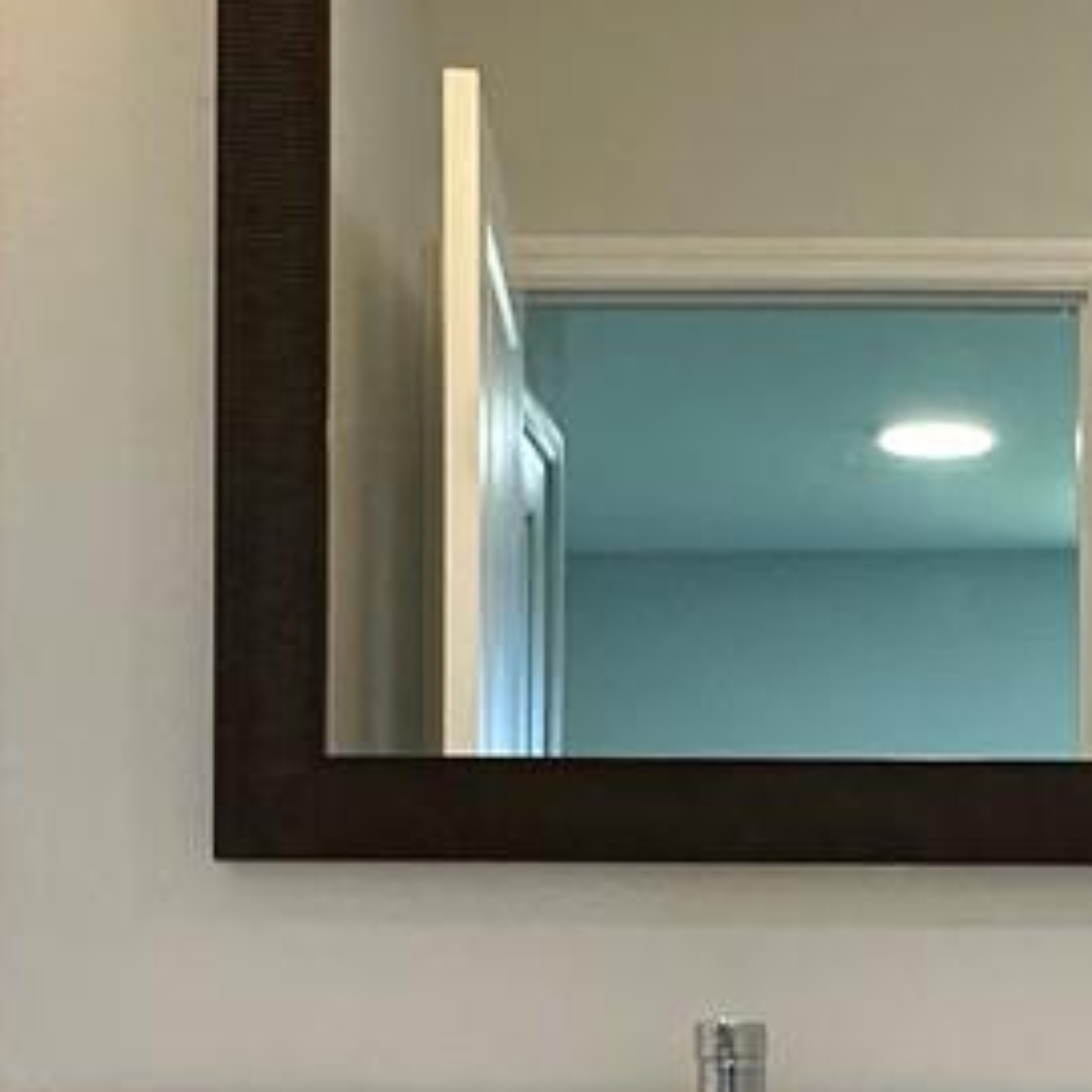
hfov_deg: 23.0
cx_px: 991
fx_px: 2605
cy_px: 1032
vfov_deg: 22.9
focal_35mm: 73
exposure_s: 1/120
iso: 250
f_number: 2.2
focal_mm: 2.22
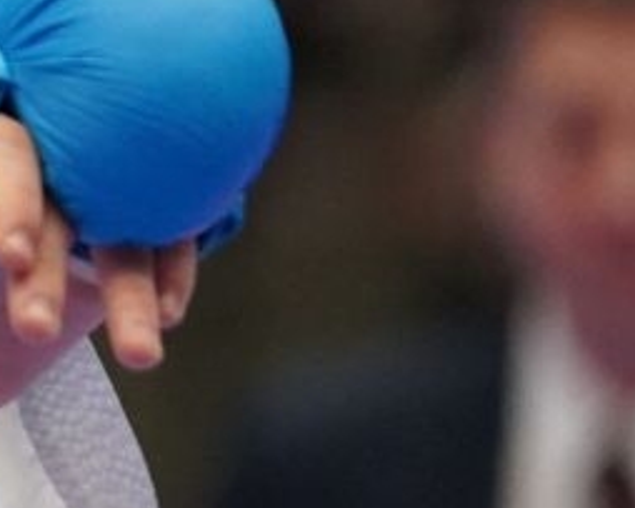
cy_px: 8
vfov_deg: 1.3
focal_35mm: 1238
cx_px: -1308
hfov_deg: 1.6
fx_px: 23257
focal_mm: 186
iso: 3200
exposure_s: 1/1000
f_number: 2.8
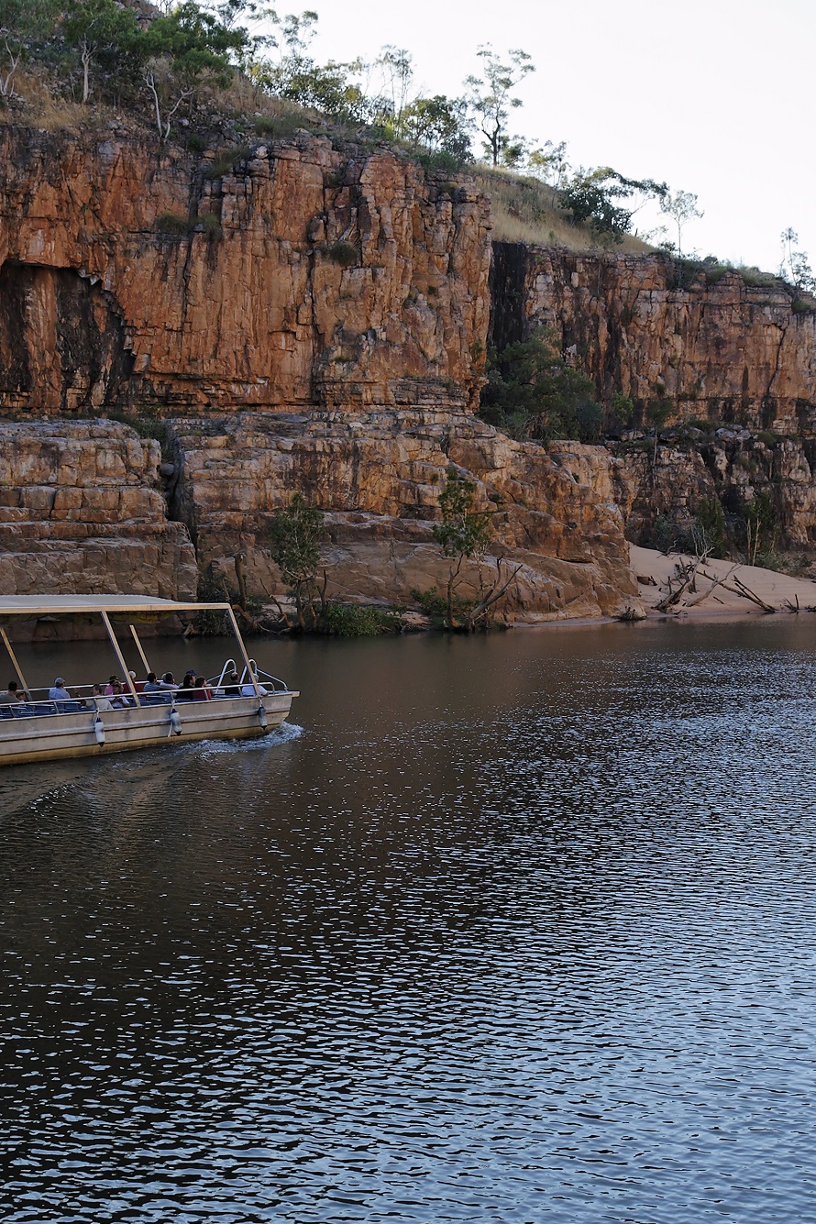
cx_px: 456
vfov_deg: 36.9
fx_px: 1836
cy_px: 612
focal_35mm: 54
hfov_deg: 25.0
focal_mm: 24
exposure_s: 1/100
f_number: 5
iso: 100
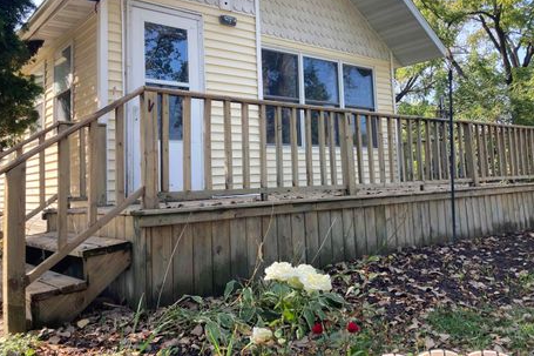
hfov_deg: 58.7
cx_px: 286
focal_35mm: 32
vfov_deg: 40.8
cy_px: 137
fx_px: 474
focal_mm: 3.99
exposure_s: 1/248
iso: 20
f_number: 1.8
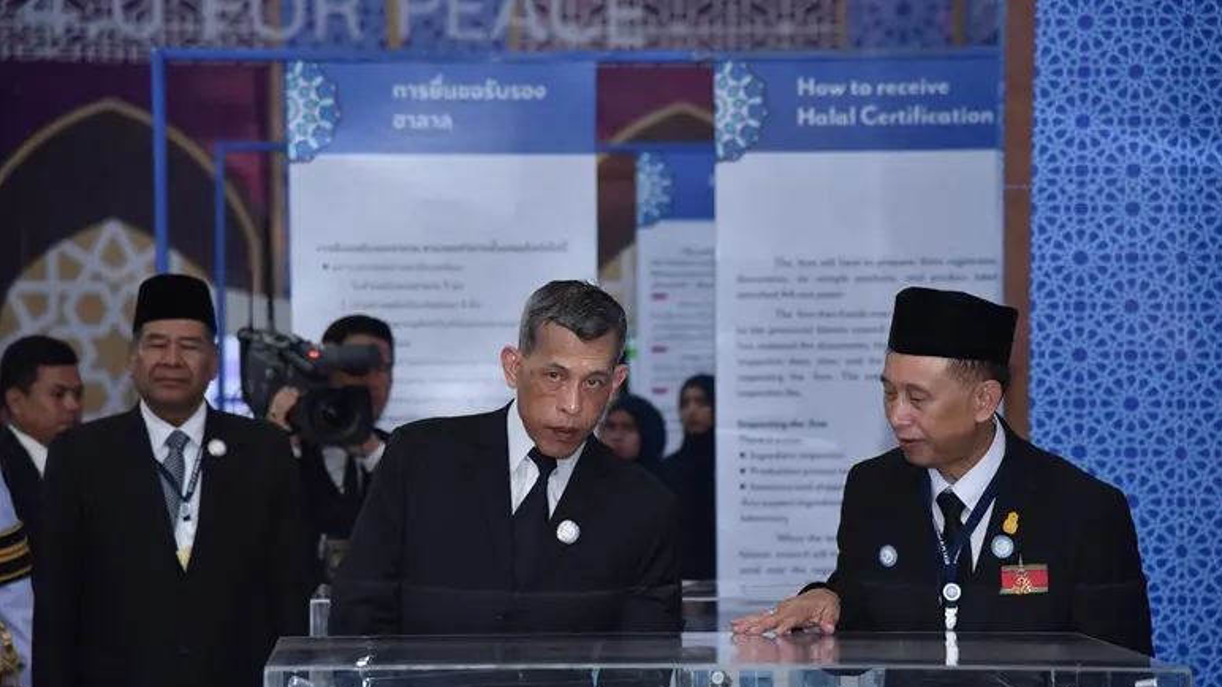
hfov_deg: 16.9
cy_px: 374
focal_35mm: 127
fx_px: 4115
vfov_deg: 9.5
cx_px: 616
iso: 500
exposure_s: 1/160
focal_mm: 120
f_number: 5
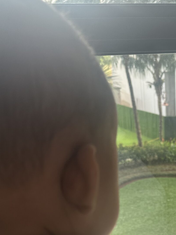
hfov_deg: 24.5
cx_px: 175
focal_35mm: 57
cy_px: 235
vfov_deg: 31.3
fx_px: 387
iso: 80
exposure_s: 1/337
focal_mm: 6.86
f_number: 1.78
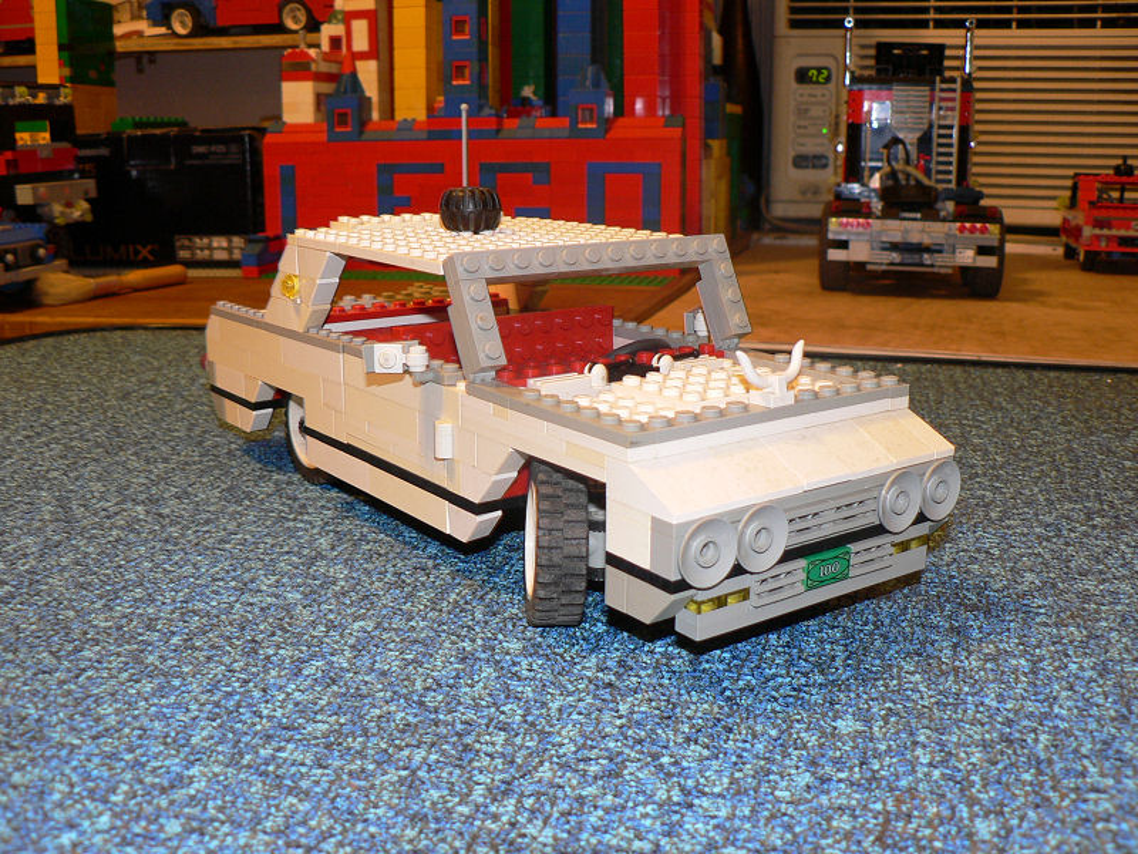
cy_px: 427
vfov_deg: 39.7
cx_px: 569
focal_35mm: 36
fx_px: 1183
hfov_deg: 51.4
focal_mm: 6
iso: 100
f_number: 2.8
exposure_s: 1/8
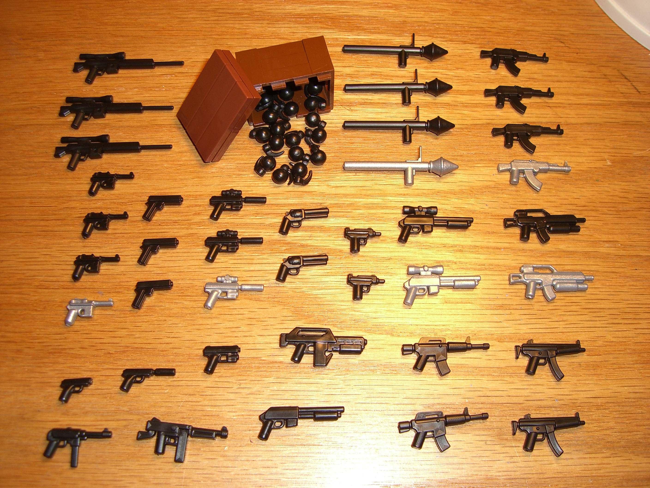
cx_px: 325
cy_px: 244
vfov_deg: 37.7
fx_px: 714
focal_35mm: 38
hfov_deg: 49.0
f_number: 2.7
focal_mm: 6.2
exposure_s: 1/60
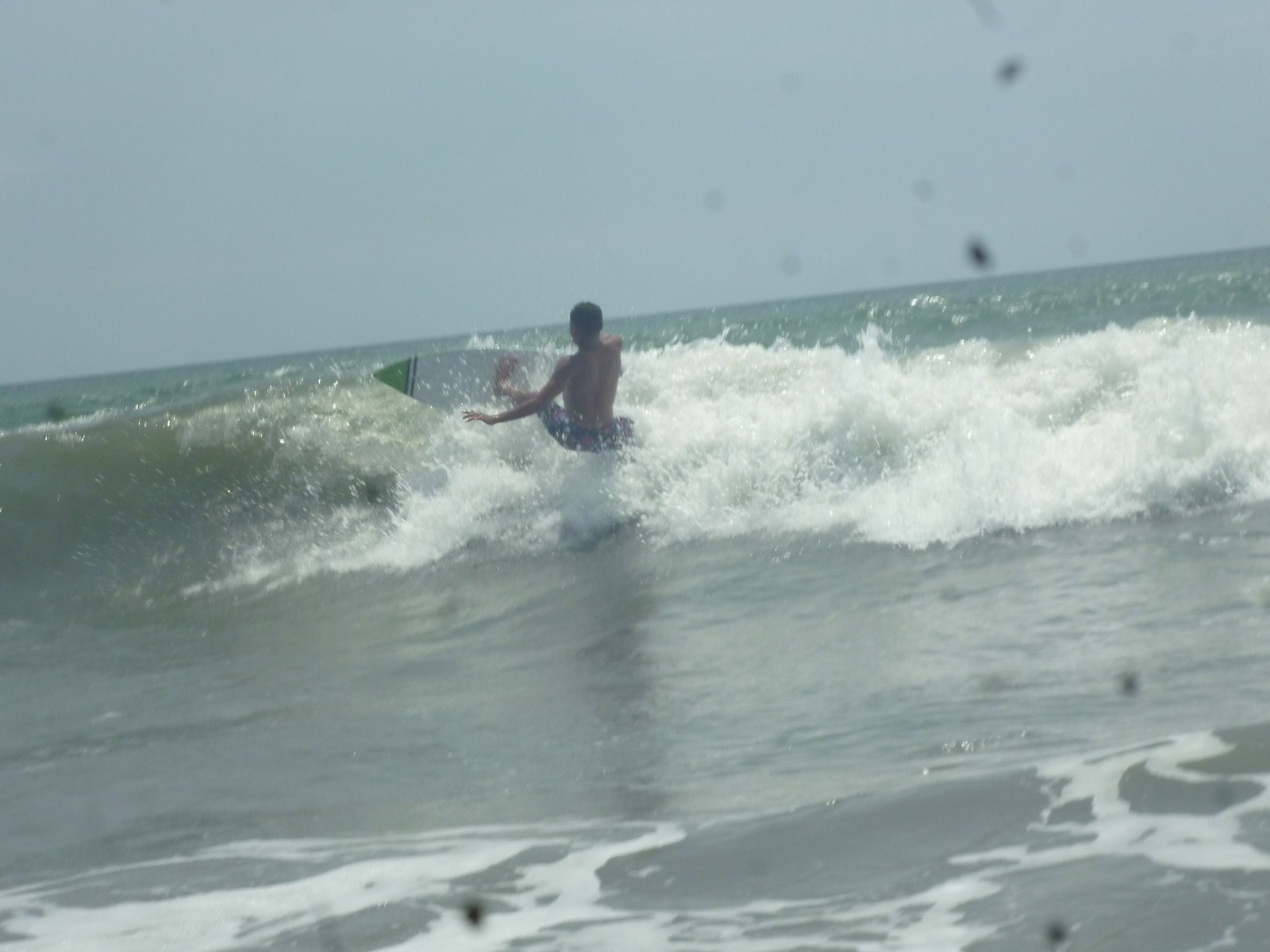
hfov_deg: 17.6
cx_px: 635
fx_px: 4109
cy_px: 476
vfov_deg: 13.2
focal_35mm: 112
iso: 200
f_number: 20
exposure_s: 1/160
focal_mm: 20
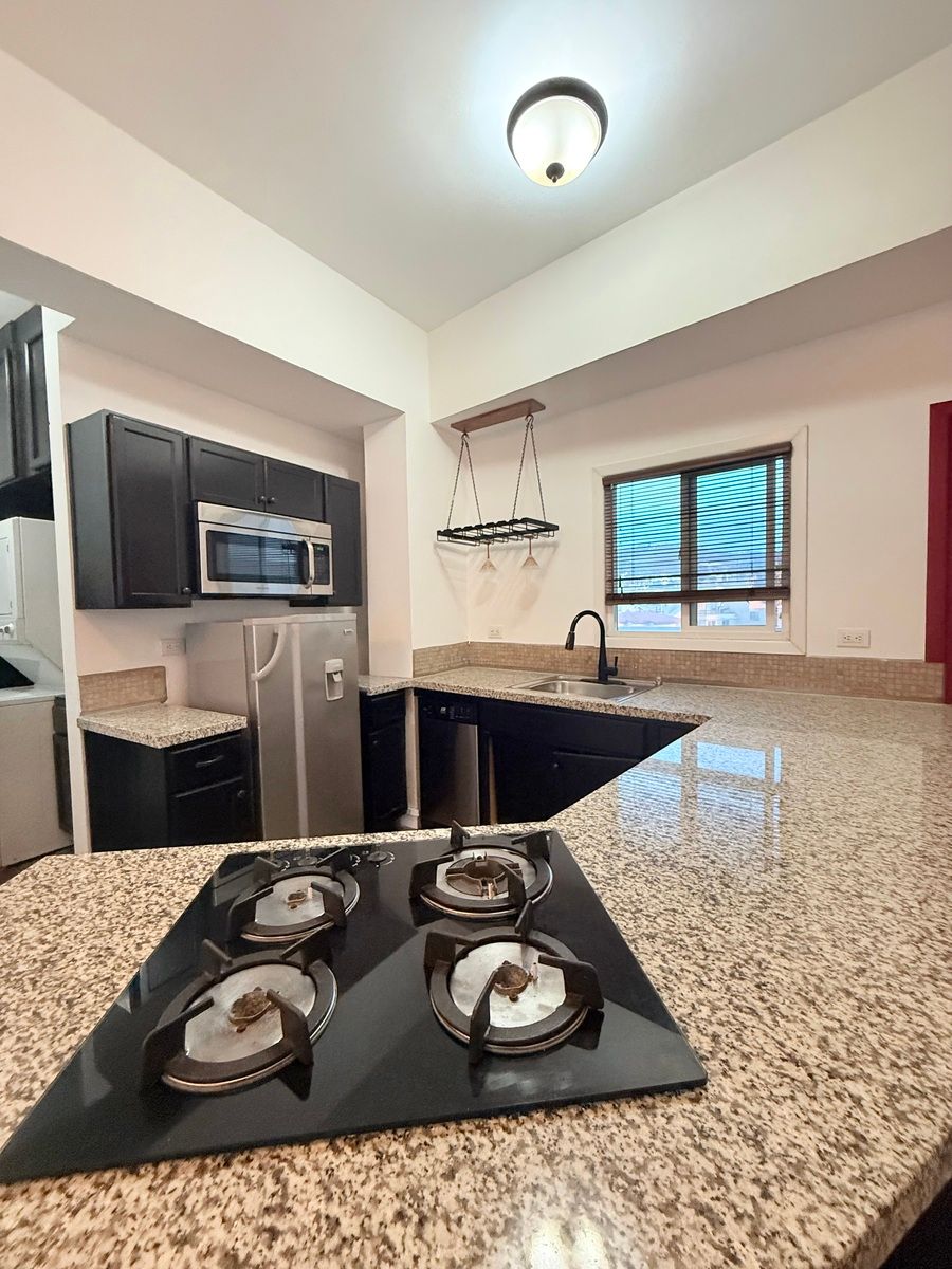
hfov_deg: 85.7
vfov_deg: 102.1
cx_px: 476
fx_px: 513
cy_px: 634
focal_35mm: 14
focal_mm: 2.22
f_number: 2.2
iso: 500
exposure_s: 1/60
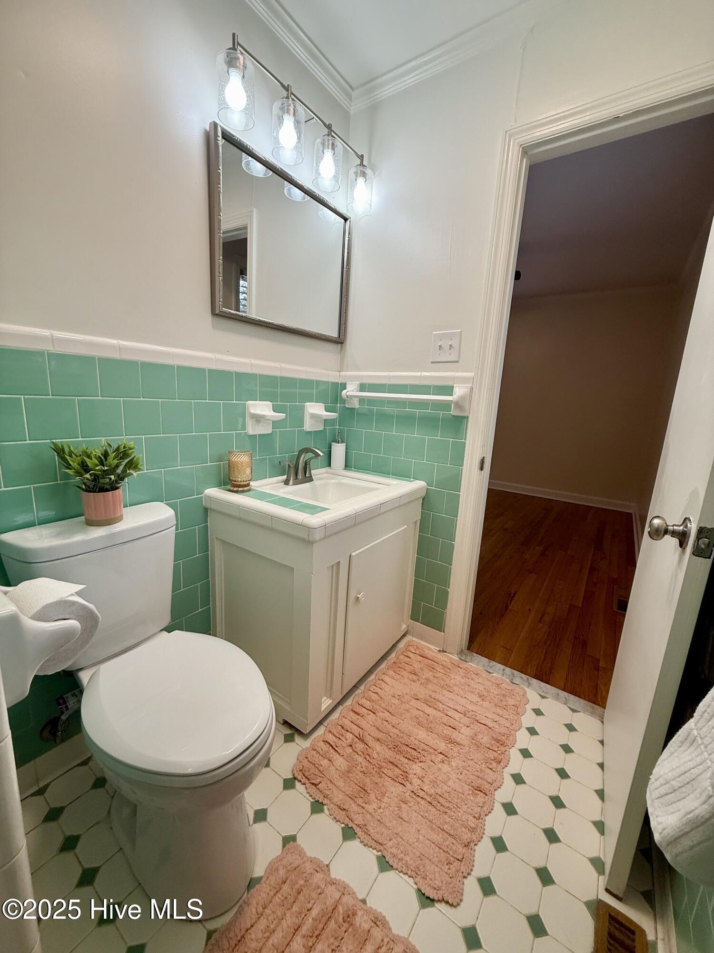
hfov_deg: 85.7
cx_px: 357
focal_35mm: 14
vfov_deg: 102.1
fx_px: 385
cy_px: 476
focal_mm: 2.22
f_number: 2.2
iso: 100
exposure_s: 1/120
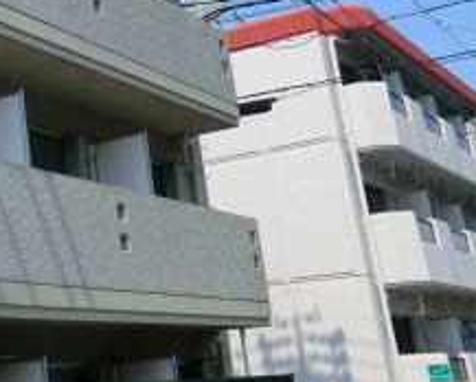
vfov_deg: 21.3
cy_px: -13
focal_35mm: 69
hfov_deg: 24.5
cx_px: -114
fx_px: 973
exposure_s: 1/250
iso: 80
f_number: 7.5
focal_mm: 4.3
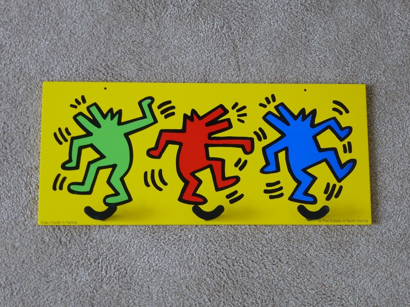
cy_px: 154
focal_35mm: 57
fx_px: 675
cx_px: 205
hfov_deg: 33.8
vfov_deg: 25.7
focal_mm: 10.1
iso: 400
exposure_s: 1/20
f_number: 4.4
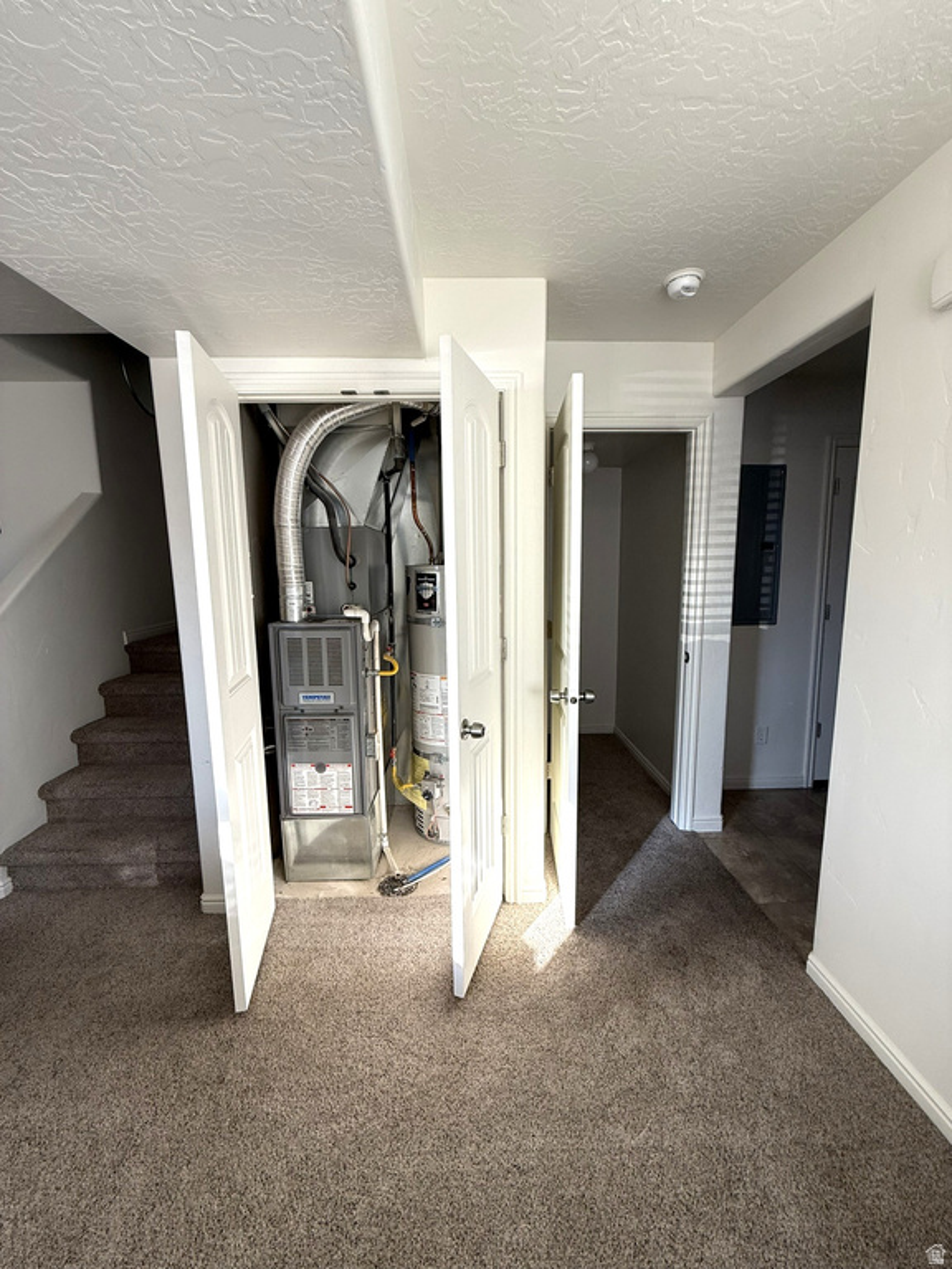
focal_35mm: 14
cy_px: 634
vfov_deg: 102.1
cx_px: 476
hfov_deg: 85.7
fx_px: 513
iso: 64
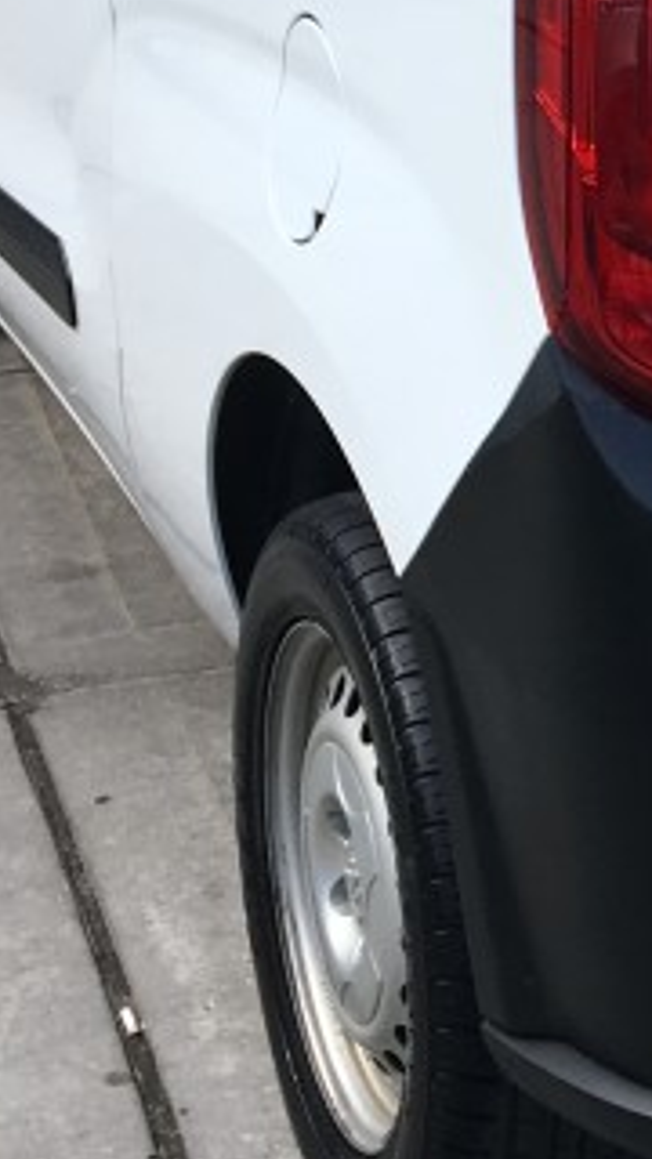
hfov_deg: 11.4
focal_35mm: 101
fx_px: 3104
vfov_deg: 20.8
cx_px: 1069
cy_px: 174
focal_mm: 4.15
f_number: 2.2
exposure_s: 1/506
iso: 25
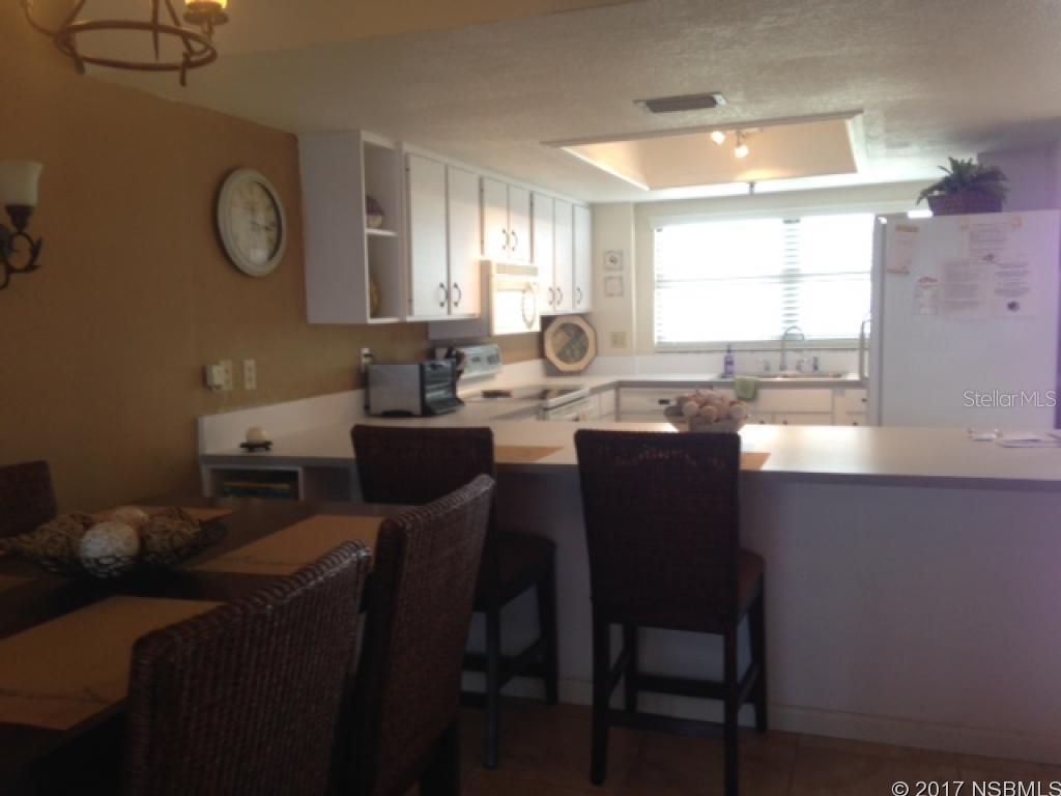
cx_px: 530
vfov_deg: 42.9
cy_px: 398
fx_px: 1011
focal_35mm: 33
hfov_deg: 55.4
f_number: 2.4
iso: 50
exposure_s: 1/24
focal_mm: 4.12
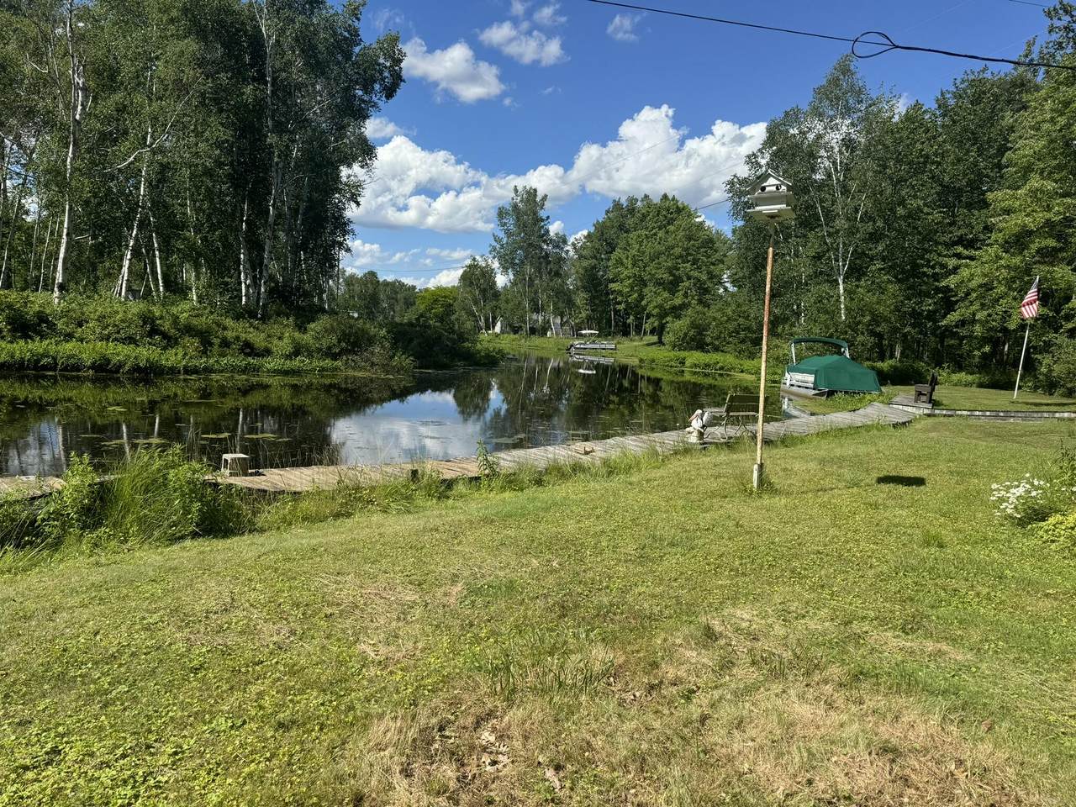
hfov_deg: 71.6
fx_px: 746
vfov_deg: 56.8
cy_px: 404
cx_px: 538
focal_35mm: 24
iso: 80
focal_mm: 6.76
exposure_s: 1/4049
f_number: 1.78
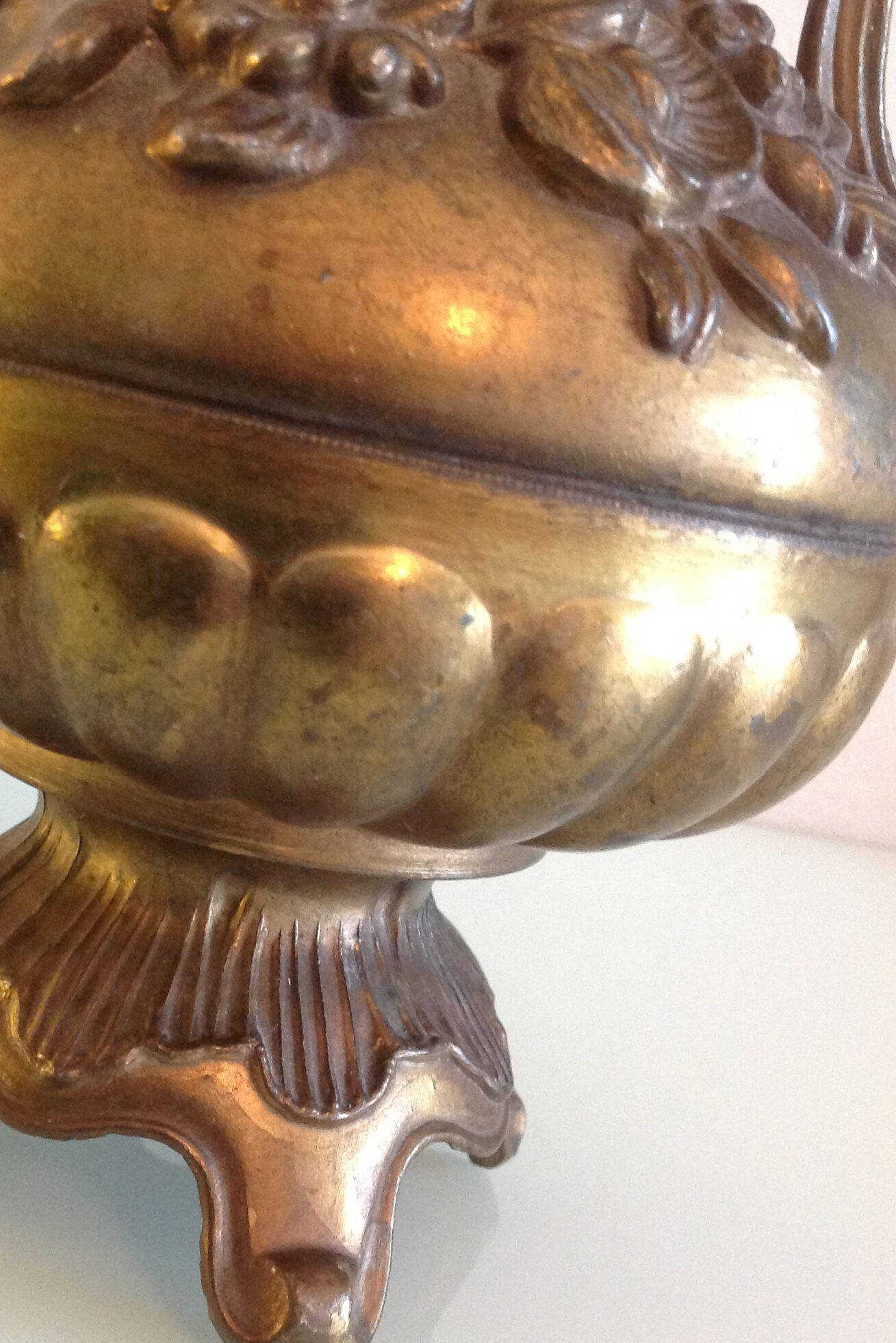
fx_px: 1792
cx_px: 263
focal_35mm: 48
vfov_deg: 40.9
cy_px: 813
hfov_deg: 27.8
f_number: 2.4
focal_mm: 4.28
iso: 320
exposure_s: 1/17
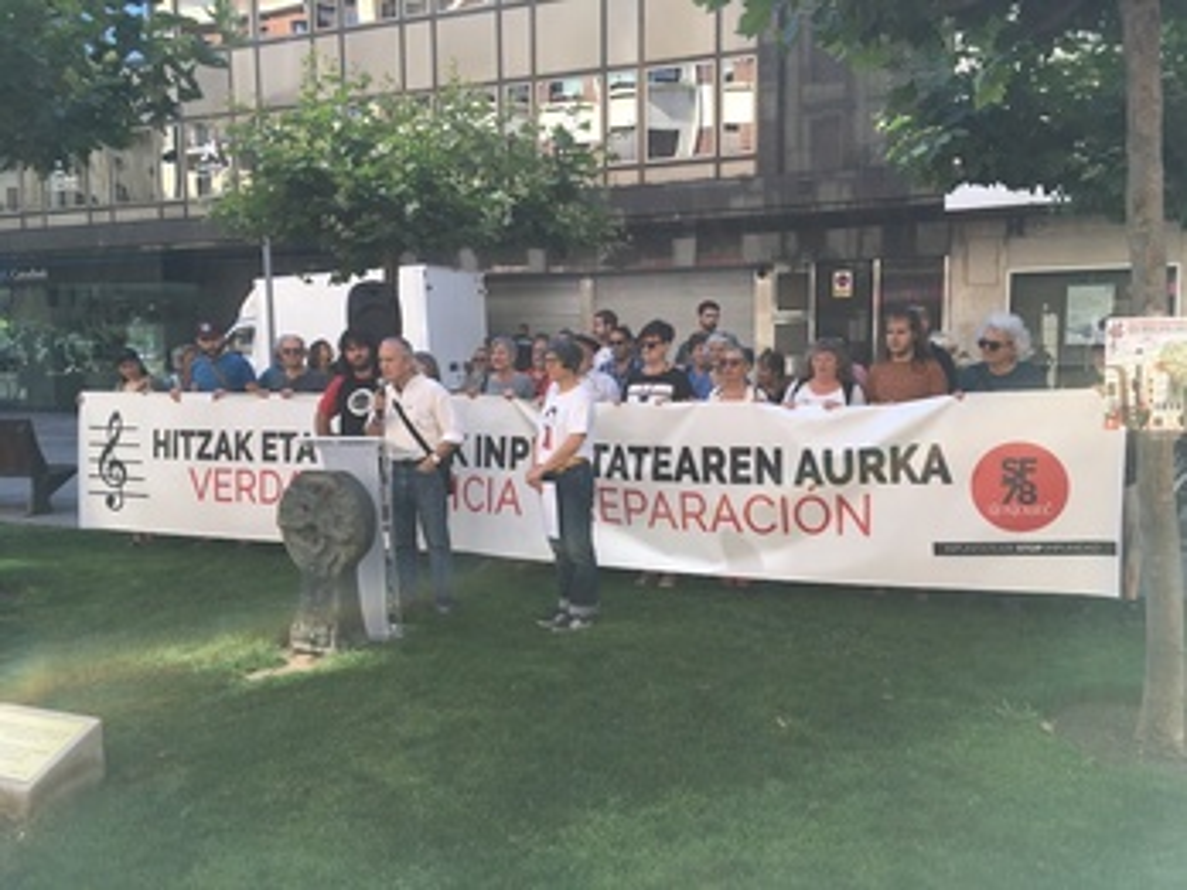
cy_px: 445
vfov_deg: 48.2
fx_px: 994
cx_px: 594
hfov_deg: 61.7
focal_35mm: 29
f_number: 2.2
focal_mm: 4.15
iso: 25
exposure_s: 1/481
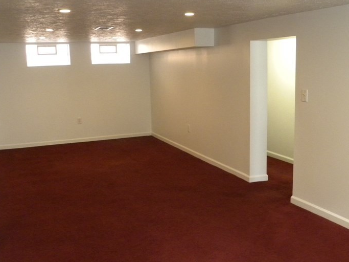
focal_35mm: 39
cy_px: 134
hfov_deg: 47.6
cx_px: 206
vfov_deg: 36.8
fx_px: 393
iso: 400
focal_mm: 4.6
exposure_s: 1/45.3
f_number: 2.8
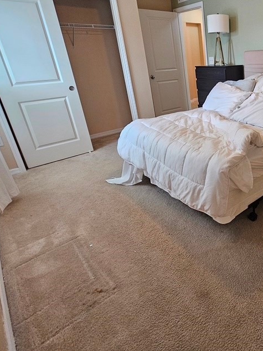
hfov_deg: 55.4
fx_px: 213
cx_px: 235
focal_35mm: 21
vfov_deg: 78.4
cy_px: 146
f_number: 2.2
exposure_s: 1/60
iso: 400
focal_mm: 2.2
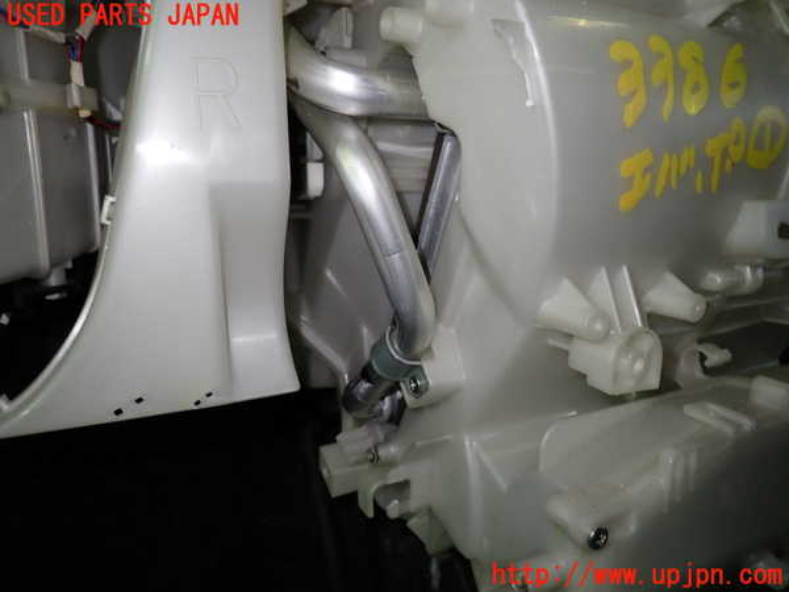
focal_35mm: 25
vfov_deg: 54.9
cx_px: 394
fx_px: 570
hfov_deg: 69.4
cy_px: 296
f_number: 2
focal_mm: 4.5
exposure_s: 1/40
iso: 200
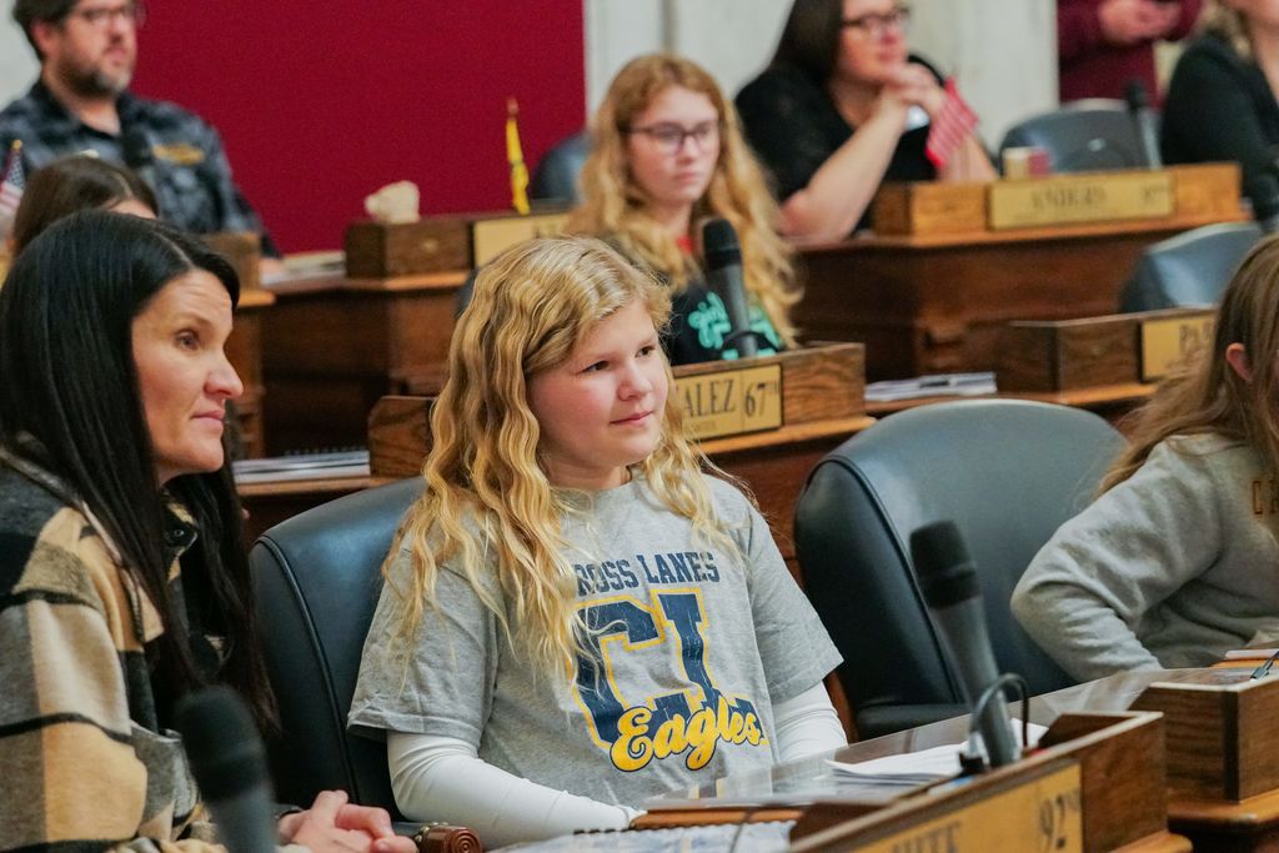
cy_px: 426
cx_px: 640
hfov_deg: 15.0
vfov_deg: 10.1
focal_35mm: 136
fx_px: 4850
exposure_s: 1/250
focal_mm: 91
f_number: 4
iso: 6400
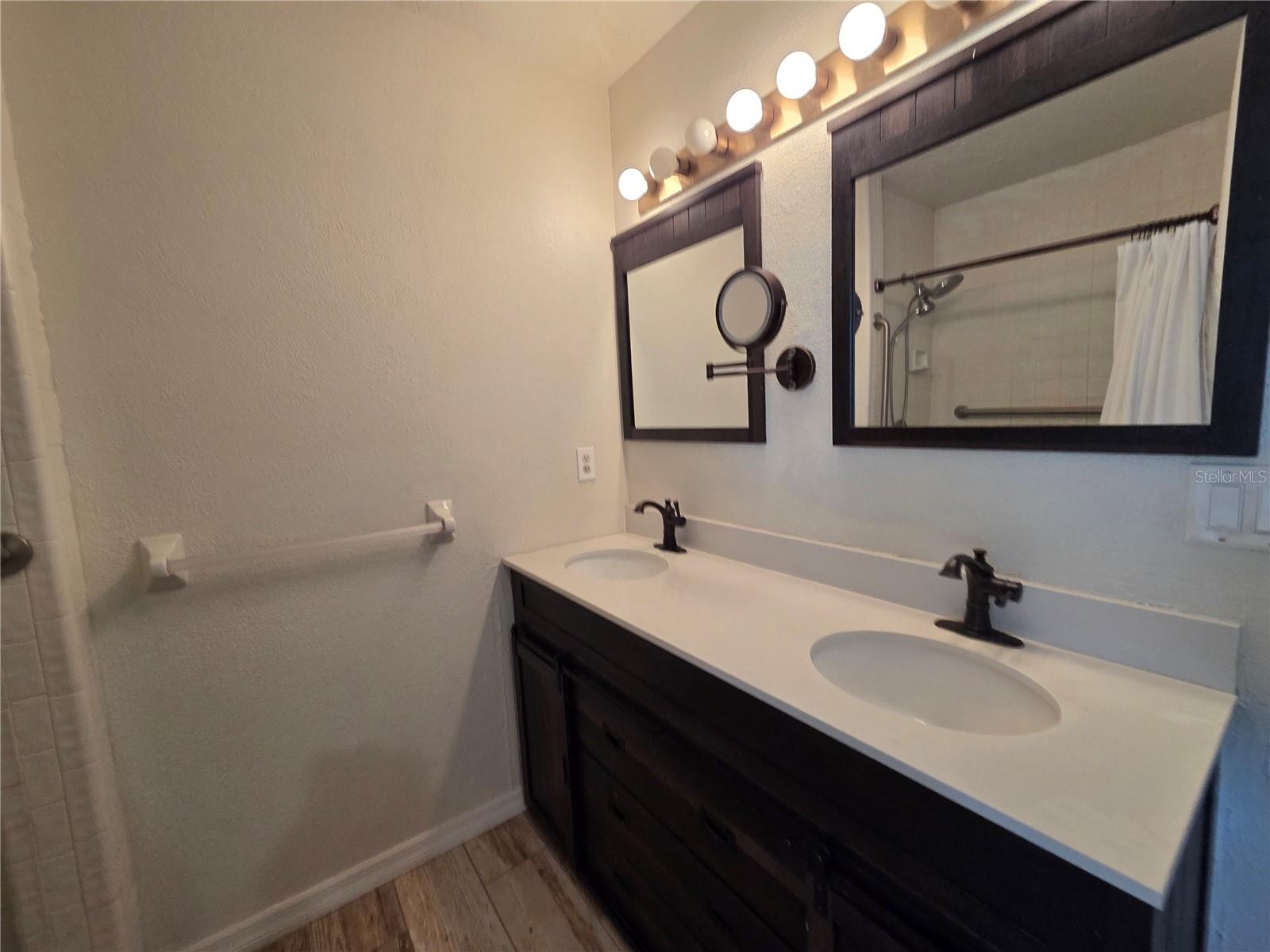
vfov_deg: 89.9
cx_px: 635
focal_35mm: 13
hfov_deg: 106.2
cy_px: 476
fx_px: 477
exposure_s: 1/60
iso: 160
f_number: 2.2
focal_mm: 2.2
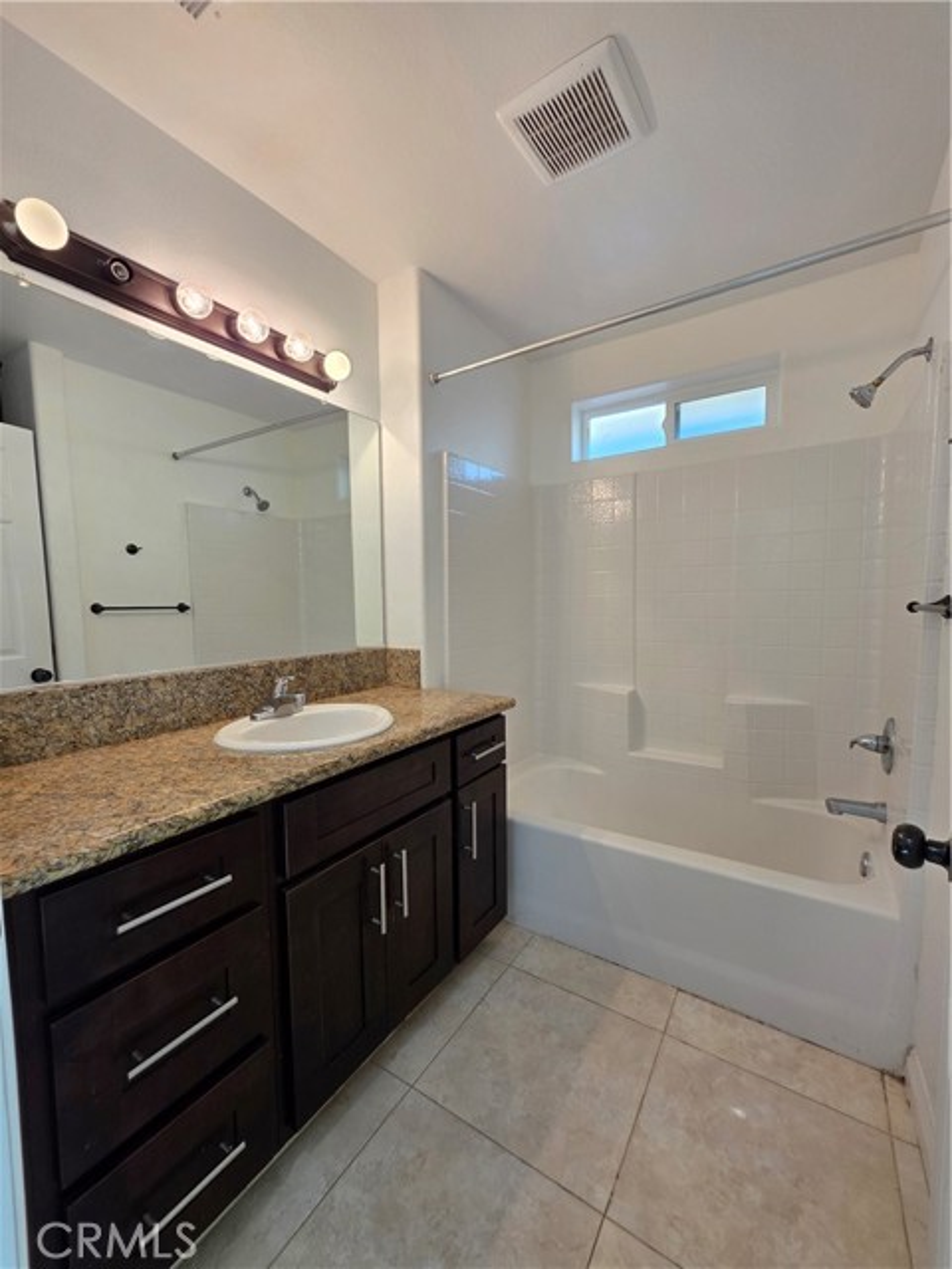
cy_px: 634
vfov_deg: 106.2
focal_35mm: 13
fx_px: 477
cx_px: 476
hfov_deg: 89.9
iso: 100
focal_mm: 2.2
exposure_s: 1/120
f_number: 1.9
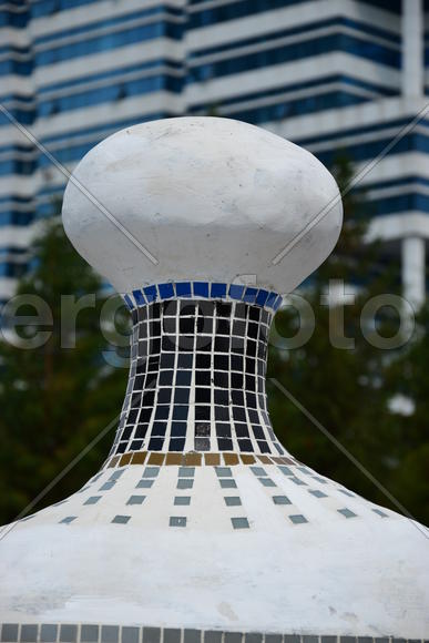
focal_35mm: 135
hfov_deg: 10.2
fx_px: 2411
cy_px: 322
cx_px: 214
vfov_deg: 15.2
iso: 100
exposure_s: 1/640
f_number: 6.3
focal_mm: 90
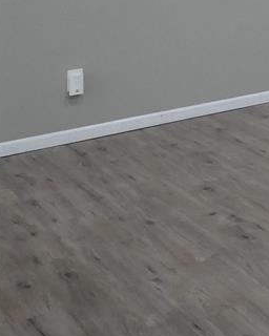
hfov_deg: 14.7
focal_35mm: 78
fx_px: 776
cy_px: -104
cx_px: 597
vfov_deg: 21.9
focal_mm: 8
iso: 1250
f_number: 2.8
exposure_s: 1/60
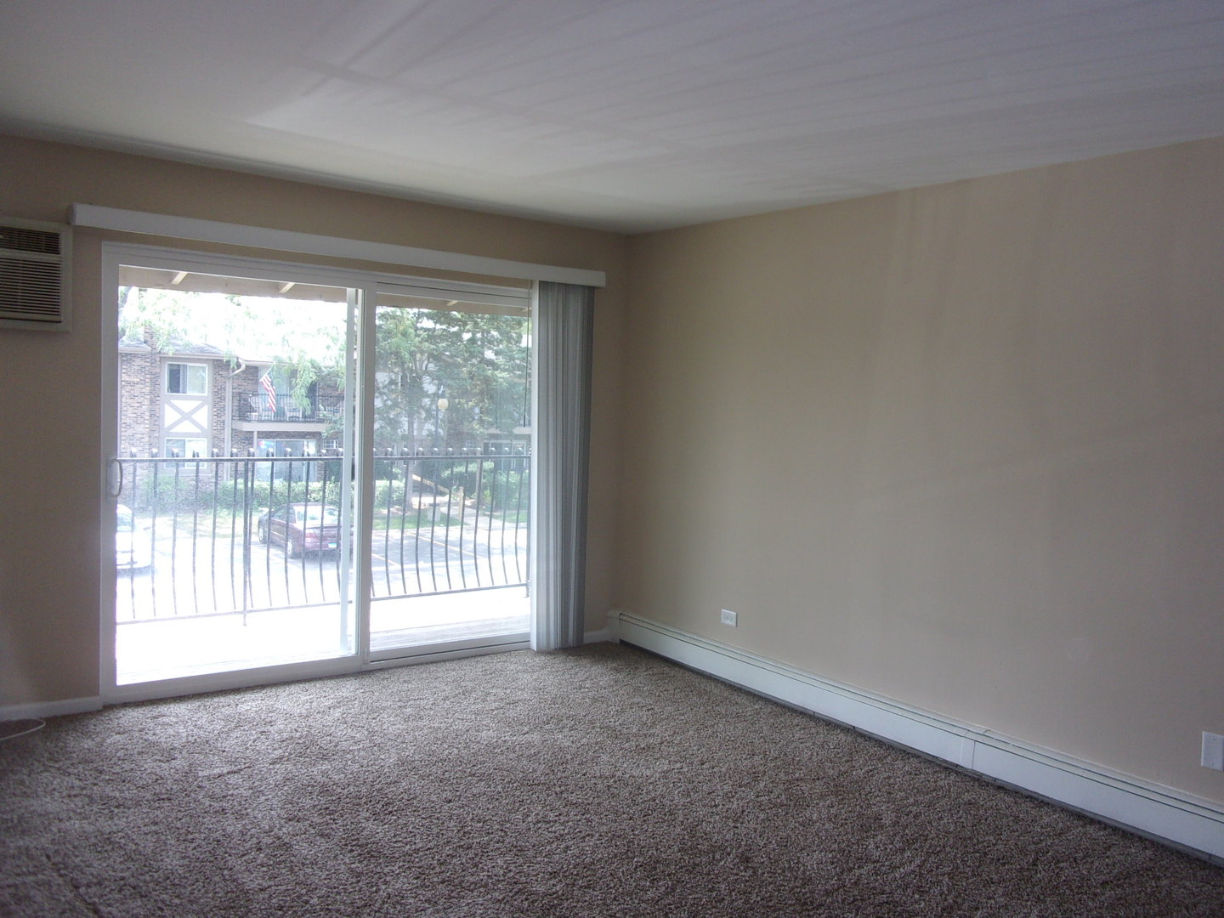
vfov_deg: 49.7
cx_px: 612
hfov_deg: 63.4
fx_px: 990
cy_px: 459
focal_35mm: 28
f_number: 3.9
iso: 92
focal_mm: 5.1
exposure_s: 1/34
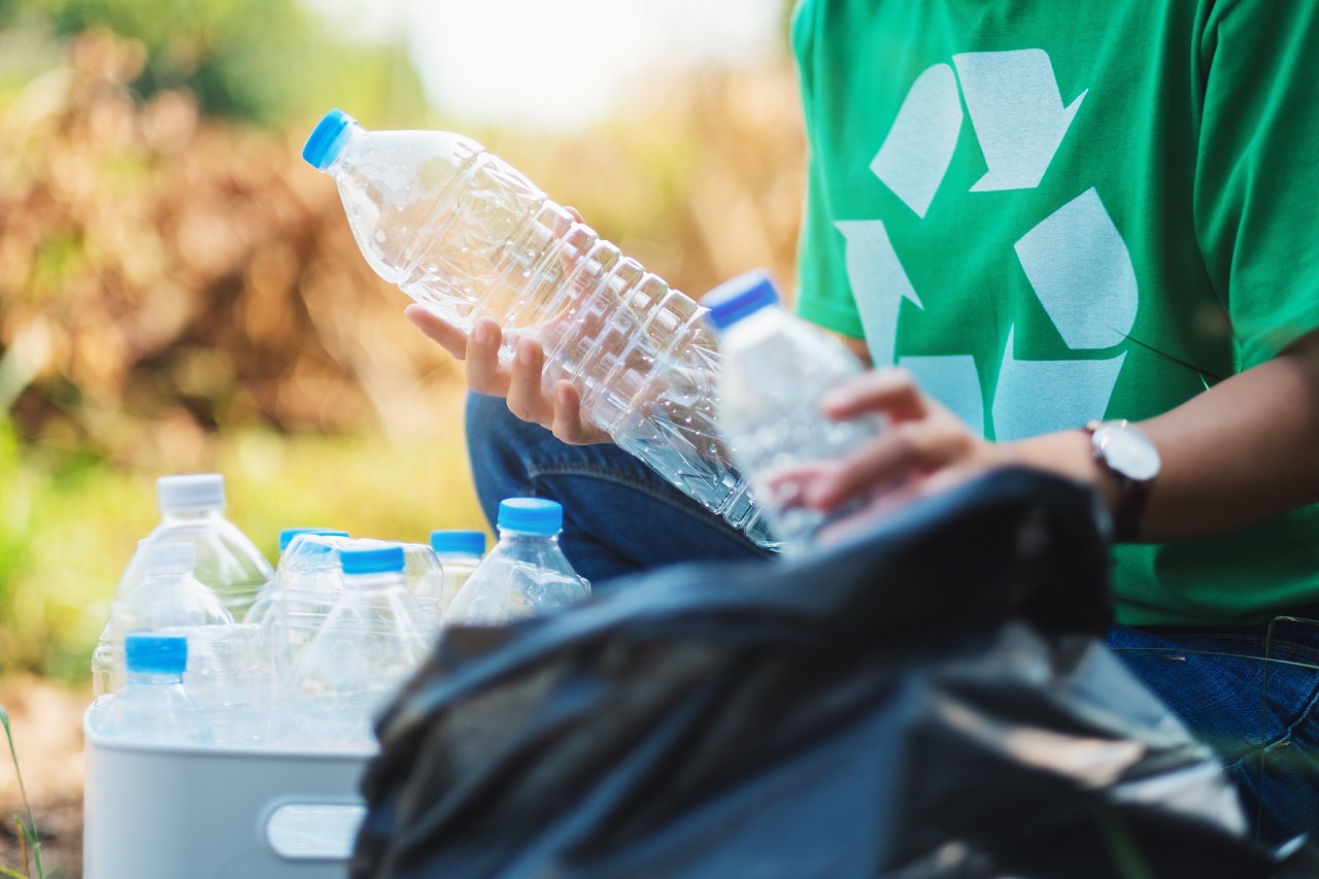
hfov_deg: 24.2
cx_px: 660
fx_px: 3077
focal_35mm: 84
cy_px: 440
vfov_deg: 16.3
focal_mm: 56
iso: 200
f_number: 1.2
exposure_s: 1/3200
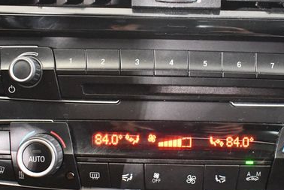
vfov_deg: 22.3
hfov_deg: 32.7
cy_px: 110
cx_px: 177
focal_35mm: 61
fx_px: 482
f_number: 3.5
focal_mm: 18
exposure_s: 1/60
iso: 6400
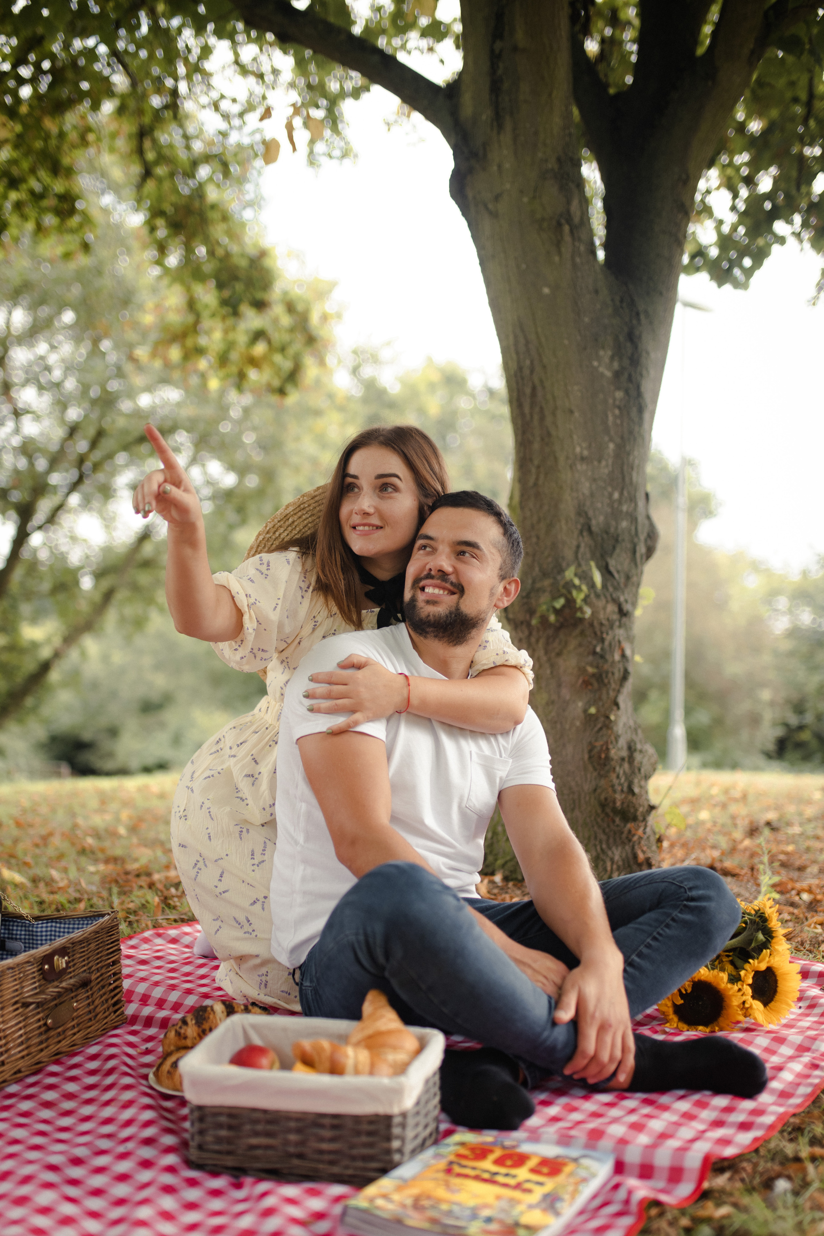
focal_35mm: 35
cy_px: 618
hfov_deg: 37.9
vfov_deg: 54.4
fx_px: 1202
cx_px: 412
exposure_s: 1/1250
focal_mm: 35
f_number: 1.4
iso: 250
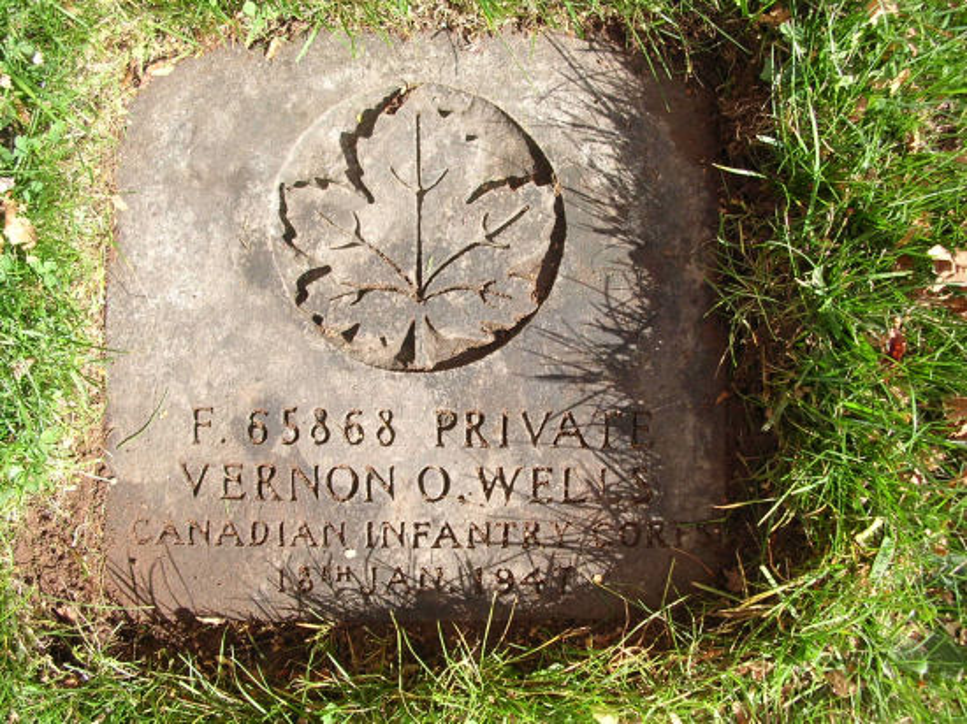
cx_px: 484
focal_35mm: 38
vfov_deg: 37.7
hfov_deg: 49.0
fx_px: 1061
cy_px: 362
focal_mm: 5.8
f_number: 2.8
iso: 100
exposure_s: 1/257
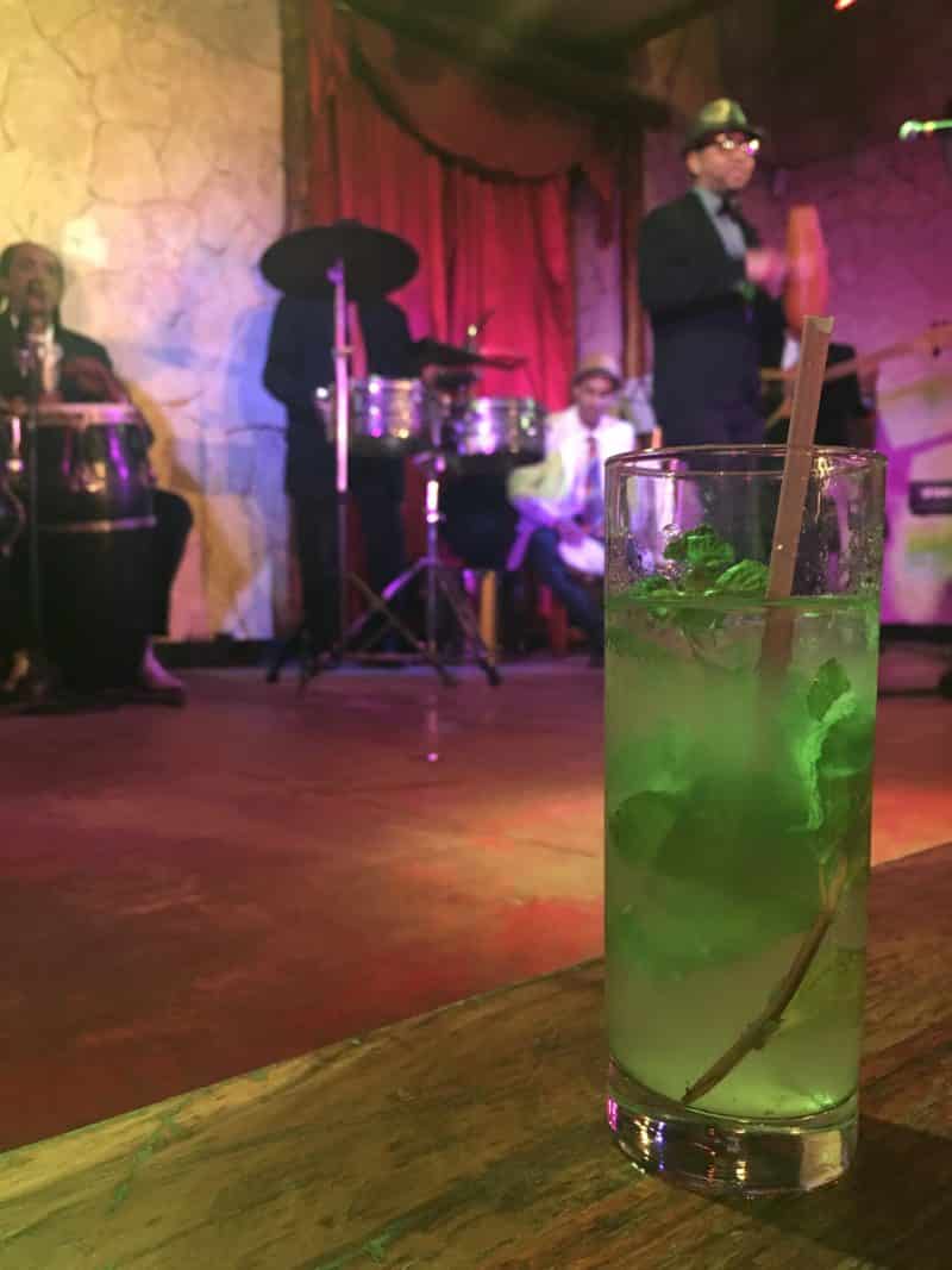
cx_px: 476
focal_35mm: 29
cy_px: 635
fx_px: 1064
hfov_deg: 48.2
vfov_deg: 61.7
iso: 200
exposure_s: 1/15
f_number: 2.2
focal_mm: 4.15
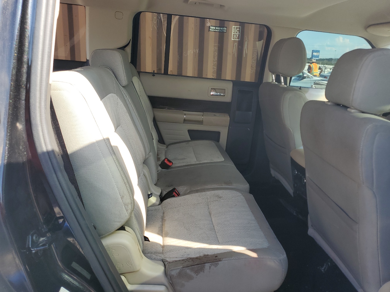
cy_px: 146
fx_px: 293
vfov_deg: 53.1
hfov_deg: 67.3
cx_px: 195
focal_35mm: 26
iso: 50
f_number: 1.5
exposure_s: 1/385
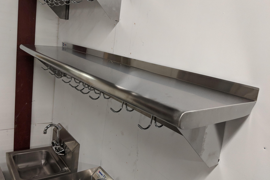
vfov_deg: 45.0
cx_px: 132
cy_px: 90
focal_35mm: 29
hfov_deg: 63.7
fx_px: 217
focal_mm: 4.44
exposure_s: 1/120
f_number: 1.8
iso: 256
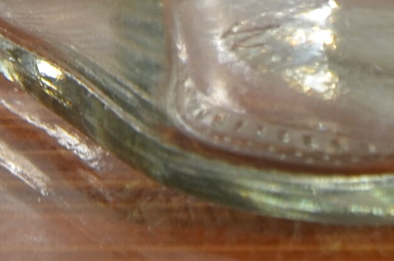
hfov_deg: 3.5
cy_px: -598
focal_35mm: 595
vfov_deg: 2.3
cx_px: -84
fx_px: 6497
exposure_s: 1/60
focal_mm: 50
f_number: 8
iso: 100
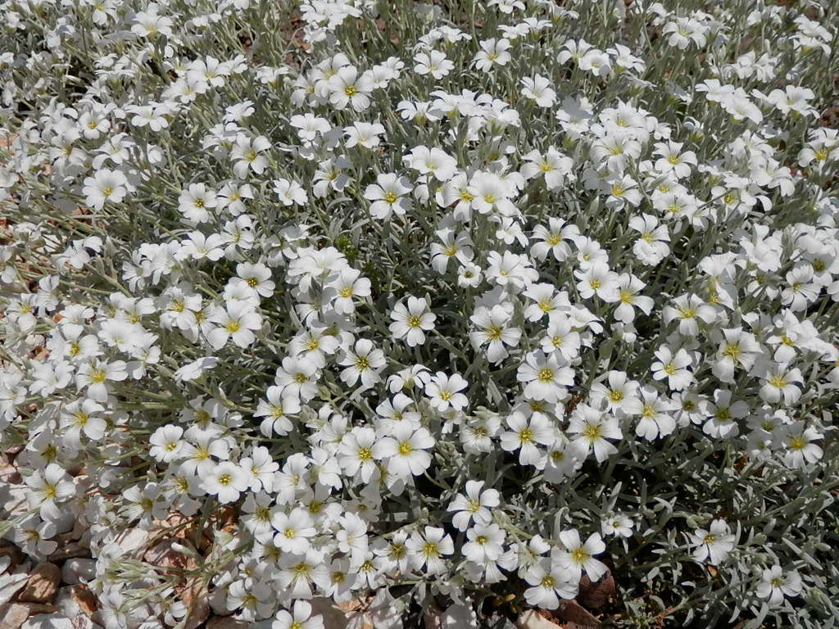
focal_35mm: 40
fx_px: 969
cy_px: 314
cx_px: 420
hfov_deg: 46.8
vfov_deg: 36.0
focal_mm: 7.3
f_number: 10.4
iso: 80
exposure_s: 1/250
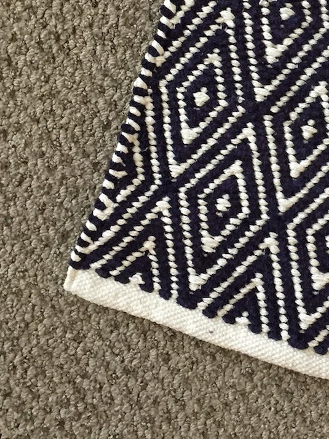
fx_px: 824
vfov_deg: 28.8
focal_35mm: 65
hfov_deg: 22.1
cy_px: 55
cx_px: 288
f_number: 2.2
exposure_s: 1/30
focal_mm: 4.15
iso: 160
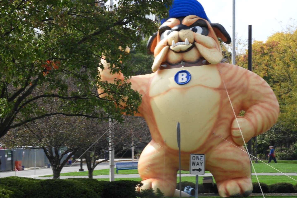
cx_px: 149
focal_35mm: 209
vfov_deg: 6.6
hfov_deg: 9.8
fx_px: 1724
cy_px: 104
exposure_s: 1/250
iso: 100
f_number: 5.3
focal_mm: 35.8
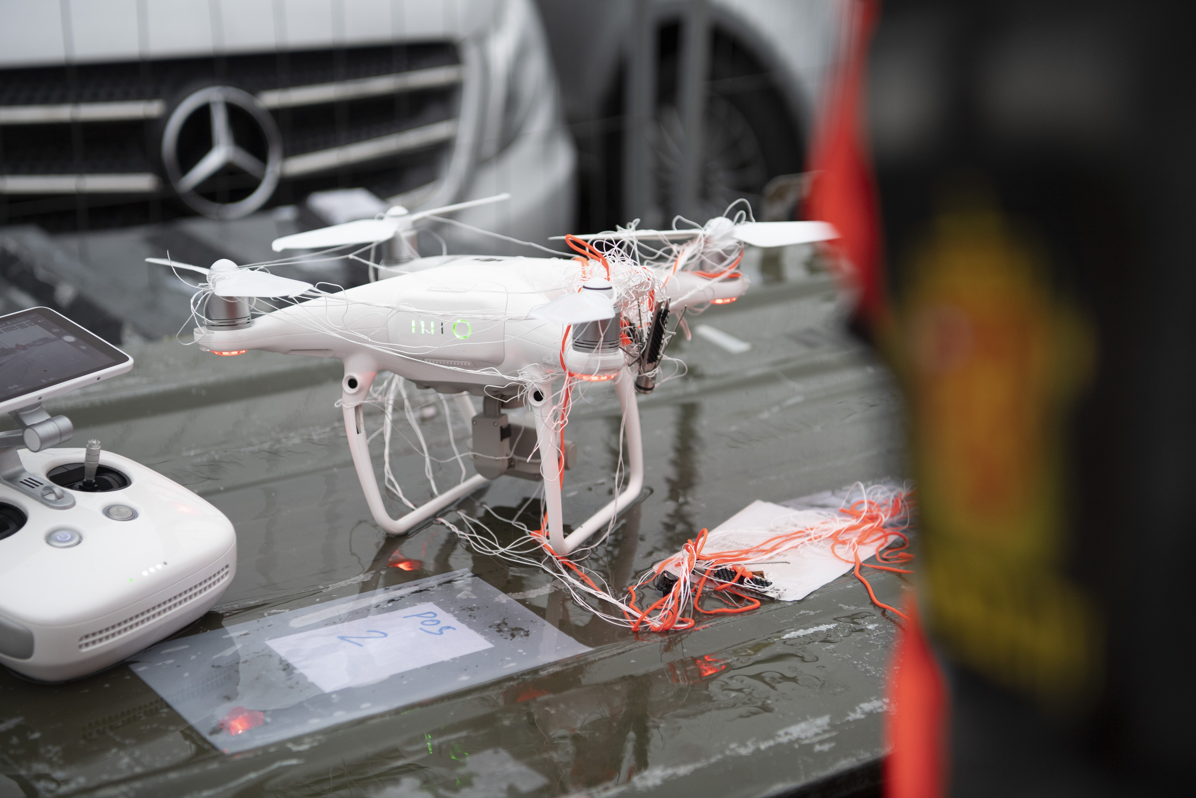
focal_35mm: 60
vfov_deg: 22.6
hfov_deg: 33.4
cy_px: 399
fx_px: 1993
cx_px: 598
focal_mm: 60
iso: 1000
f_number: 3.5
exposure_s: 1/500
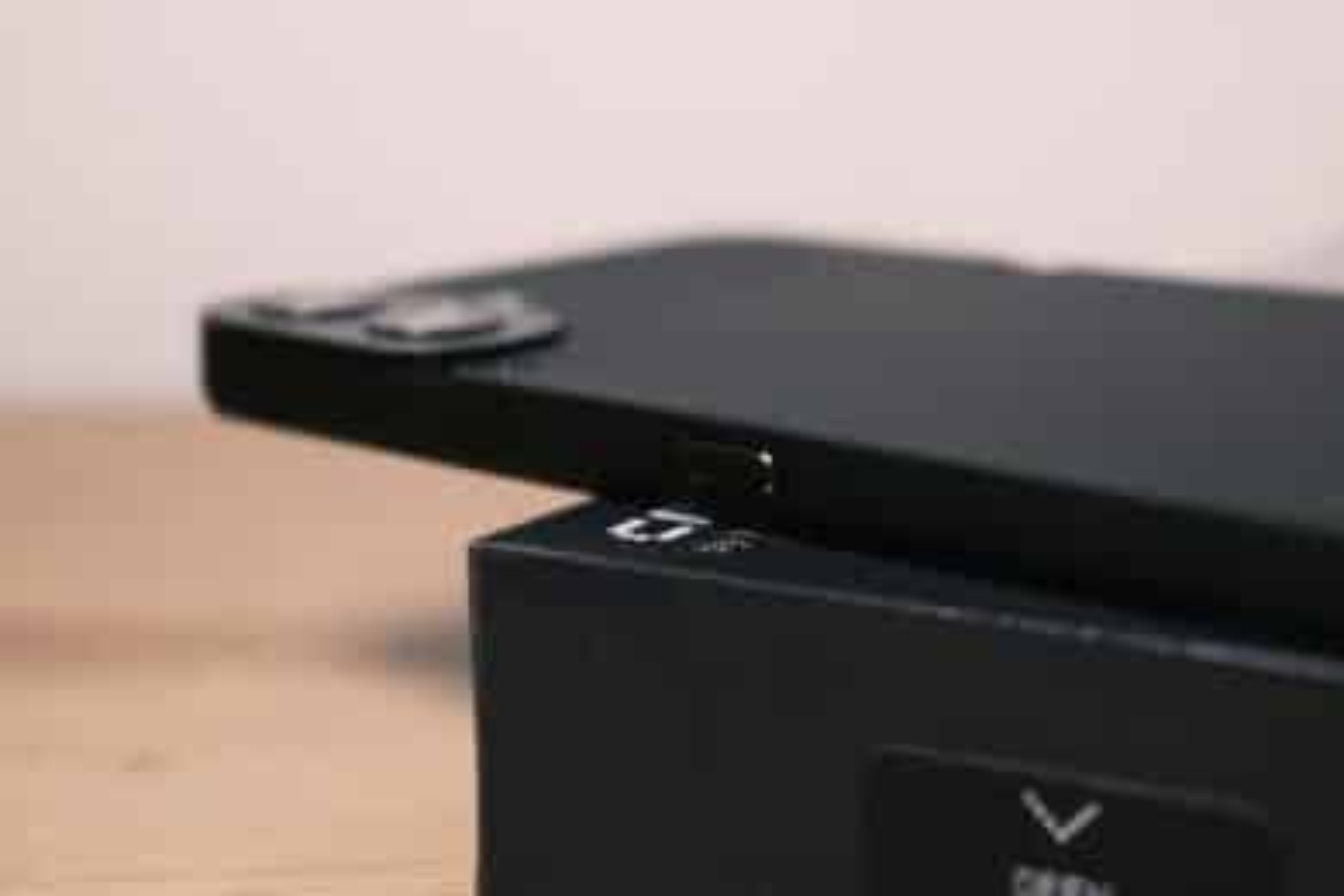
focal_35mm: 75
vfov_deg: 18.2
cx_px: 672
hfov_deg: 27.0
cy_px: 448
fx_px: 2800
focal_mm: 50
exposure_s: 1/150
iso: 1250
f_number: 5
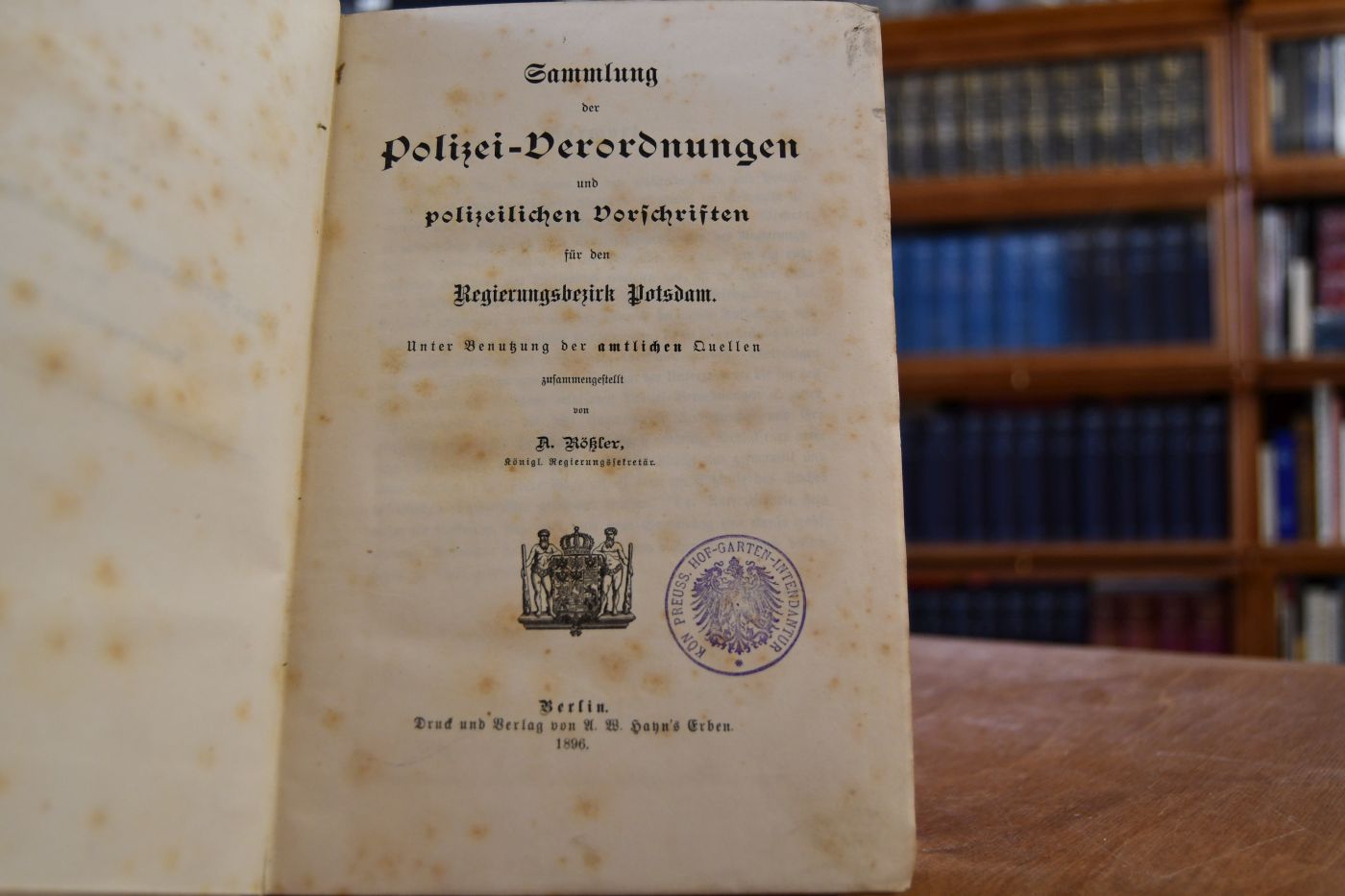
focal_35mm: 36
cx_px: 672
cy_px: 448
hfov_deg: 53.1
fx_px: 1345
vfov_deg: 36.9
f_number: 3.8
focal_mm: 24
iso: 800
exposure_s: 1/160
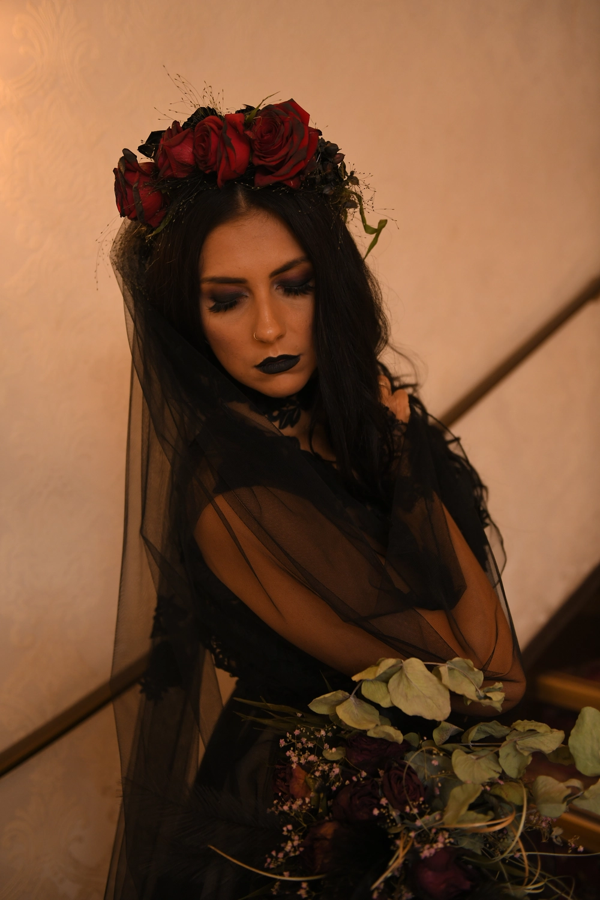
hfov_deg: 33.4
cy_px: 450
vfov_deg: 48.5
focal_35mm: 40
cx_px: 300
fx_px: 1000
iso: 1000
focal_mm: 40
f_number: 2.8
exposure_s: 1/250
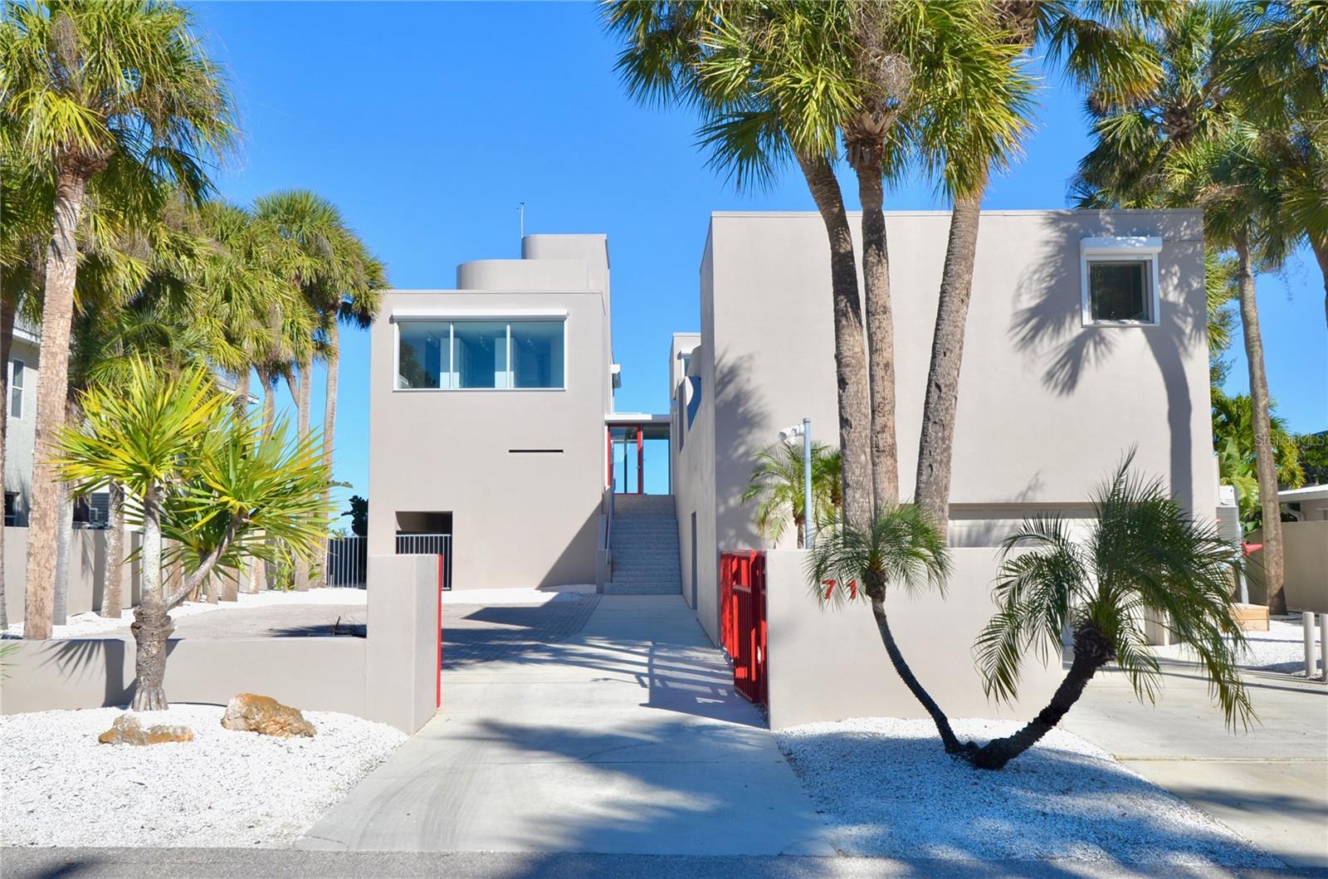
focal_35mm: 33
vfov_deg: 39.8
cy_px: 440
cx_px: 664
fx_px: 1215
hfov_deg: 57.3
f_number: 9
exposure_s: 1/320
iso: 100
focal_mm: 22
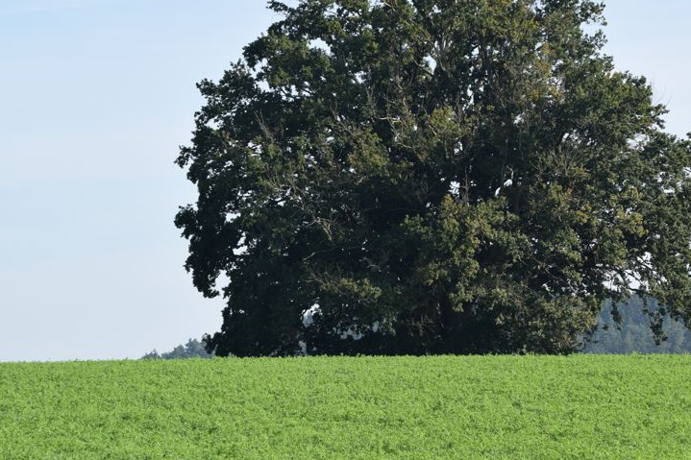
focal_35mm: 166
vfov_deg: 8.3
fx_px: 3185
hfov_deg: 12.4
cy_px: 198
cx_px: 388
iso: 200
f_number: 9
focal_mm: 78
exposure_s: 1/320
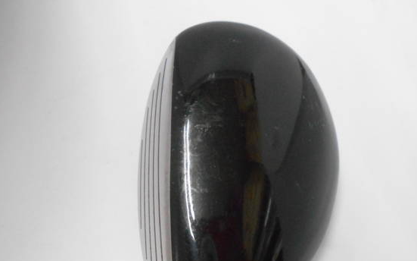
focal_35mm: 32
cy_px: 175
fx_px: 364
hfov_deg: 59.5
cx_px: 234
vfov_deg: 38.9
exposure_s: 1/80
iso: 800
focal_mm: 4.6
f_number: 3.2
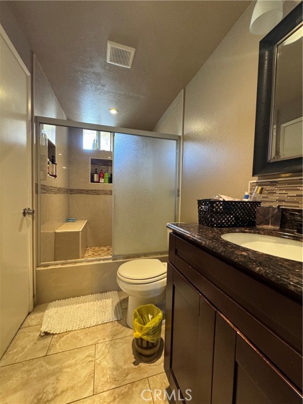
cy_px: 202
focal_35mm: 14
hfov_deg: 85.7
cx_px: 152
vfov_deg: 102.1
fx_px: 163
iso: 500
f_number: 2.2
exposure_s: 1/60
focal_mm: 2.22
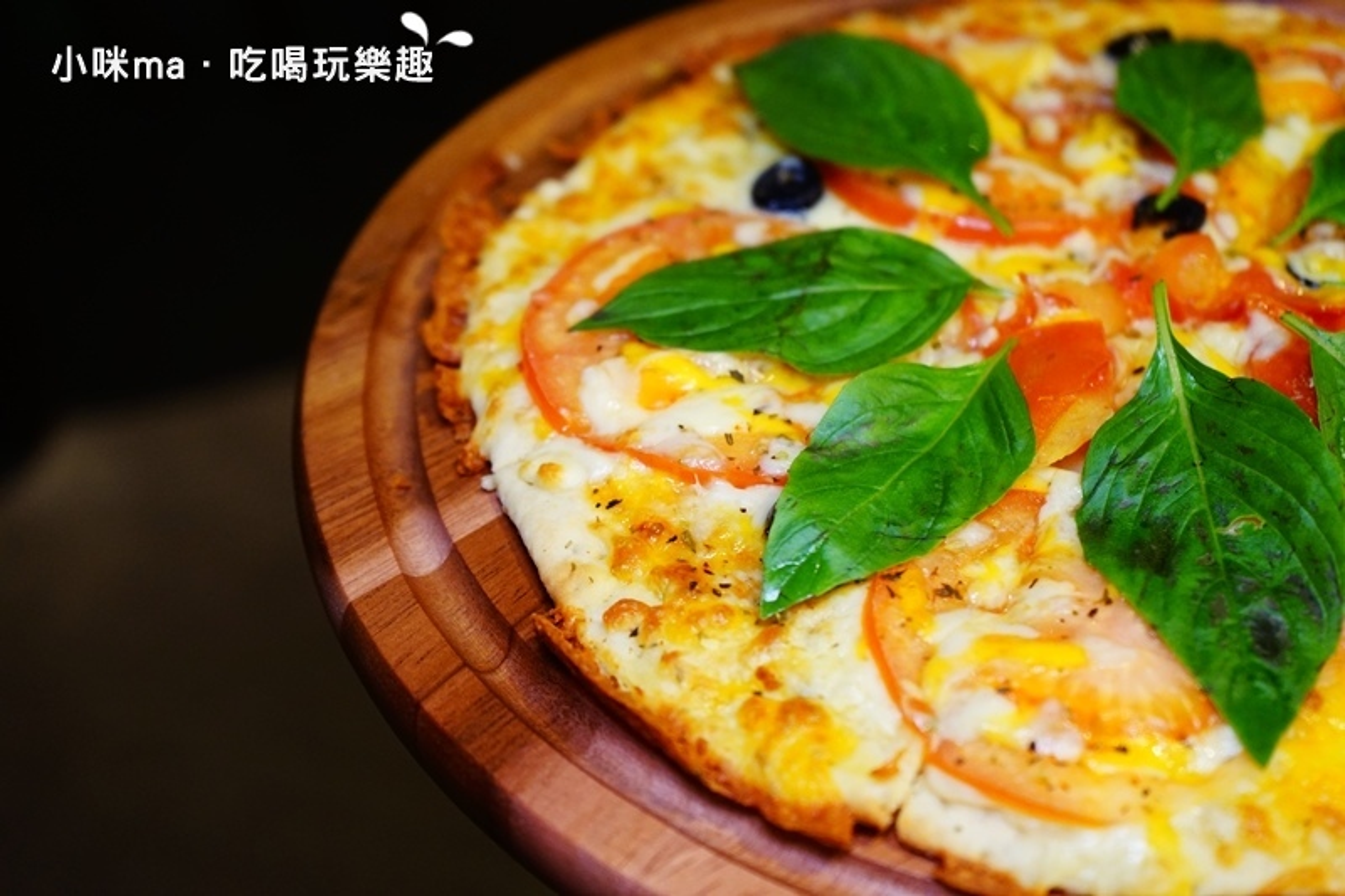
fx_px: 1980
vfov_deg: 25.5
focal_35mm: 53
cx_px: 672
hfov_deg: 37.5
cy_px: 448
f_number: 5
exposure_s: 1/60
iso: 1600
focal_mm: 53
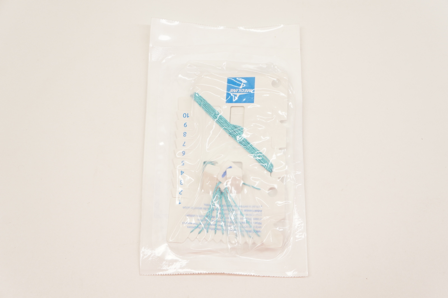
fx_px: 597
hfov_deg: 41.2
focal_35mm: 48
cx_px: 224
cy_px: 149
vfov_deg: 28.0
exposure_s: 1/60
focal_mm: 32
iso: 400
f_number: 7.1
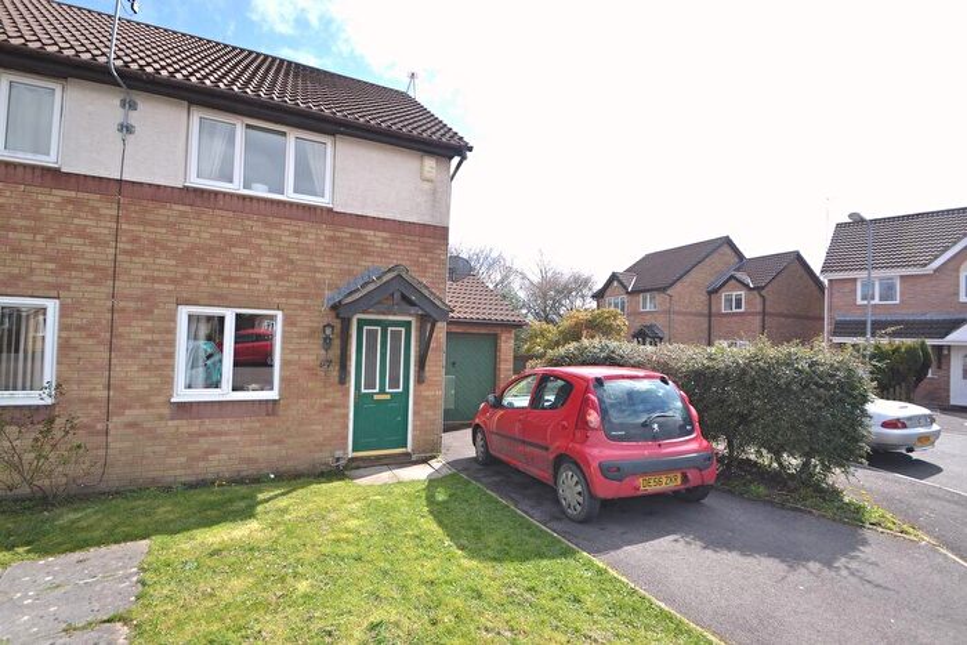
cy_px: 322
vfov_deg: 72.1
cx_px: 484
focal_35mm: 16
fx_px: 443
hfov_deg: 95.0
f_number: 6.3
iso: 100
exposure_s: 1/160
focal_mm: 11
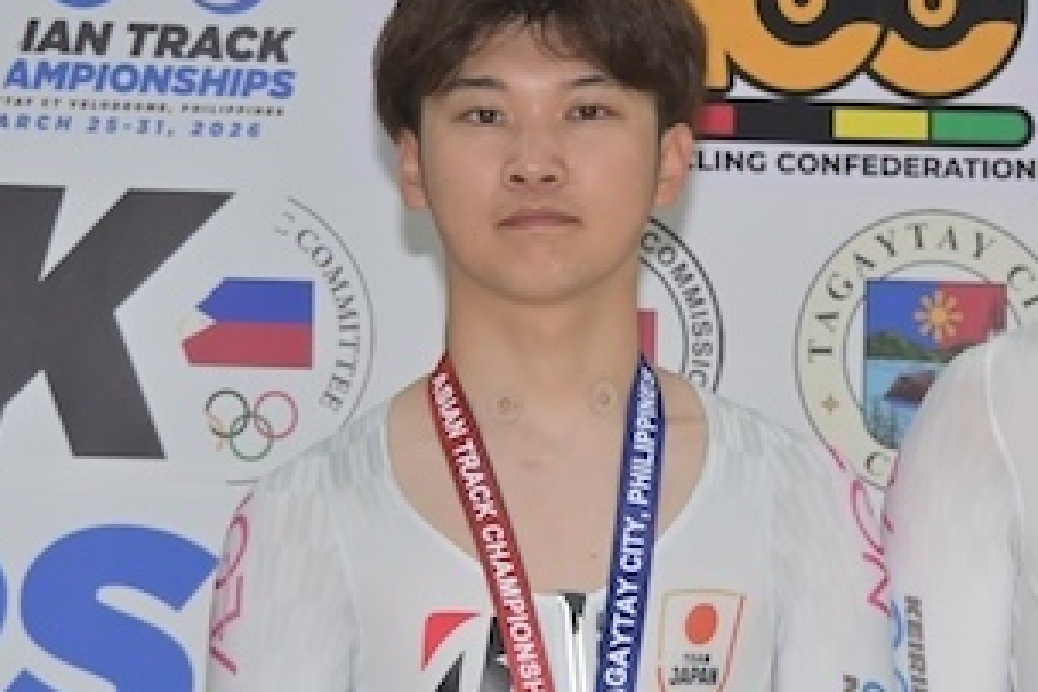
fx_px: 7986
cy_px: 598
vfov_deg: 5.0
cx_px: 993
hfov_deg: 7.4
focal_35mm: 277
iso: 1000
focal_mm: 105
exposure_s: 1/160
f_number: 8
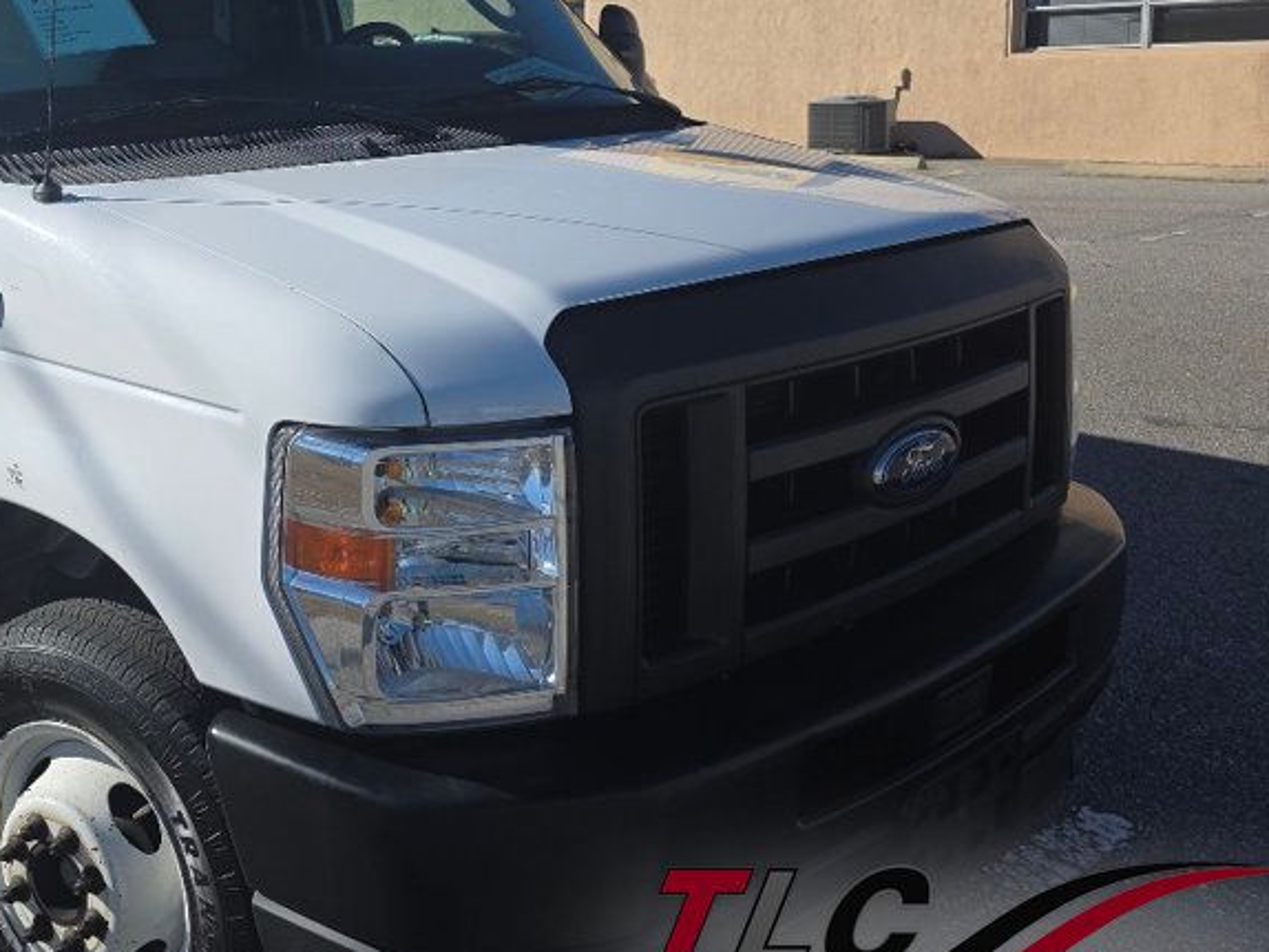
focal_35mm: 41
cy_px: 243
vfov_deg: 34.5
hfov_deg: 42.8
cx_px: 181
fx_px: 1504
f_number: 1.7
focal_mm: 6.3
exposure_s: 1/7626
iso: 80
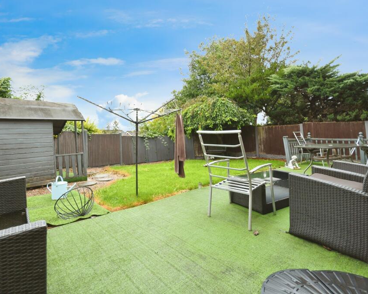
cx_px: 168
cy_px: 146
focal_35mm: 17
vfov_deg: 77.0
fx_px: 185
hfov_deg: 89.4
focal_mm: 10
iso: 400
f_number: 8
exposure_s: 1/125
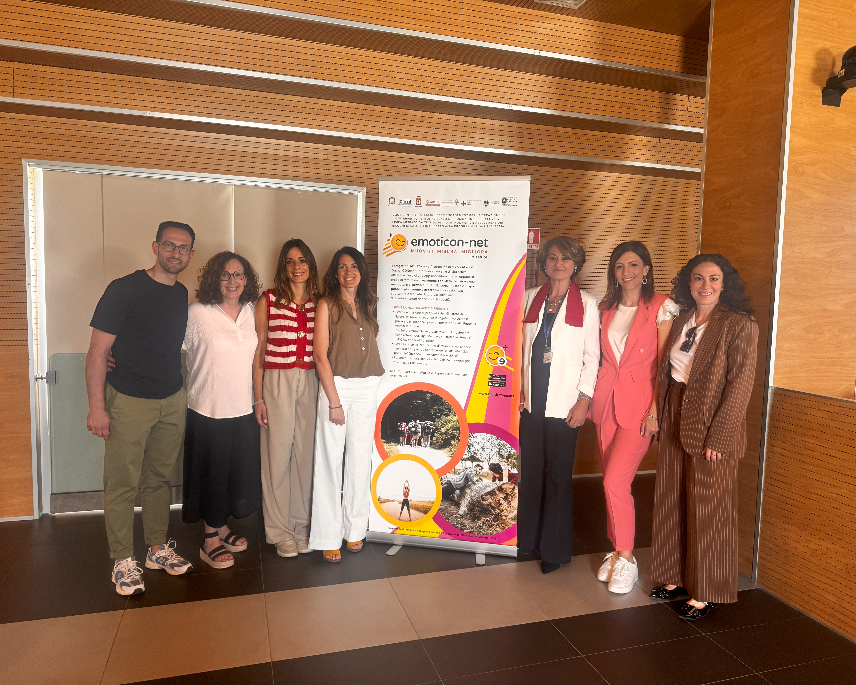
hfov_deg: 68.0
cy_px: 342
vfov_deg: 56.8
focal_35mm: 25
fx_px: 633
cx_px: 455
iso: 125
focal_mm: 6.76
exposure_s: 1/50
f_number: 1.78
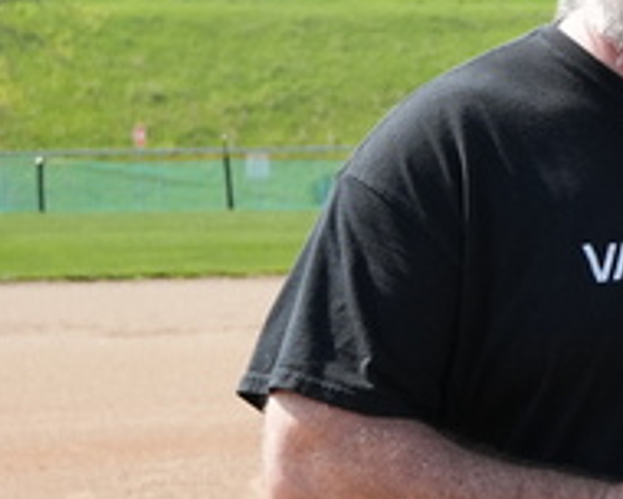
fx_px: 3909
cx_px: 1089
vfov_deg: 7.3
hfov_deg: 8.8
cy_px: 494
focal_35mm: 212
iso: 250
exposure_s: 1/1000
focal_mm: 28
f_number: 4.5
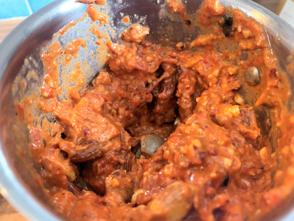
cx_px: 147
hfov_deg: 67.3
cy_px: 110
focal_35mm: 26
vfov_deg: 53.1
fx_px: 221
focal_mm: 4.25
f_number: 1.8
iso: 400
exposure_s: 1/32
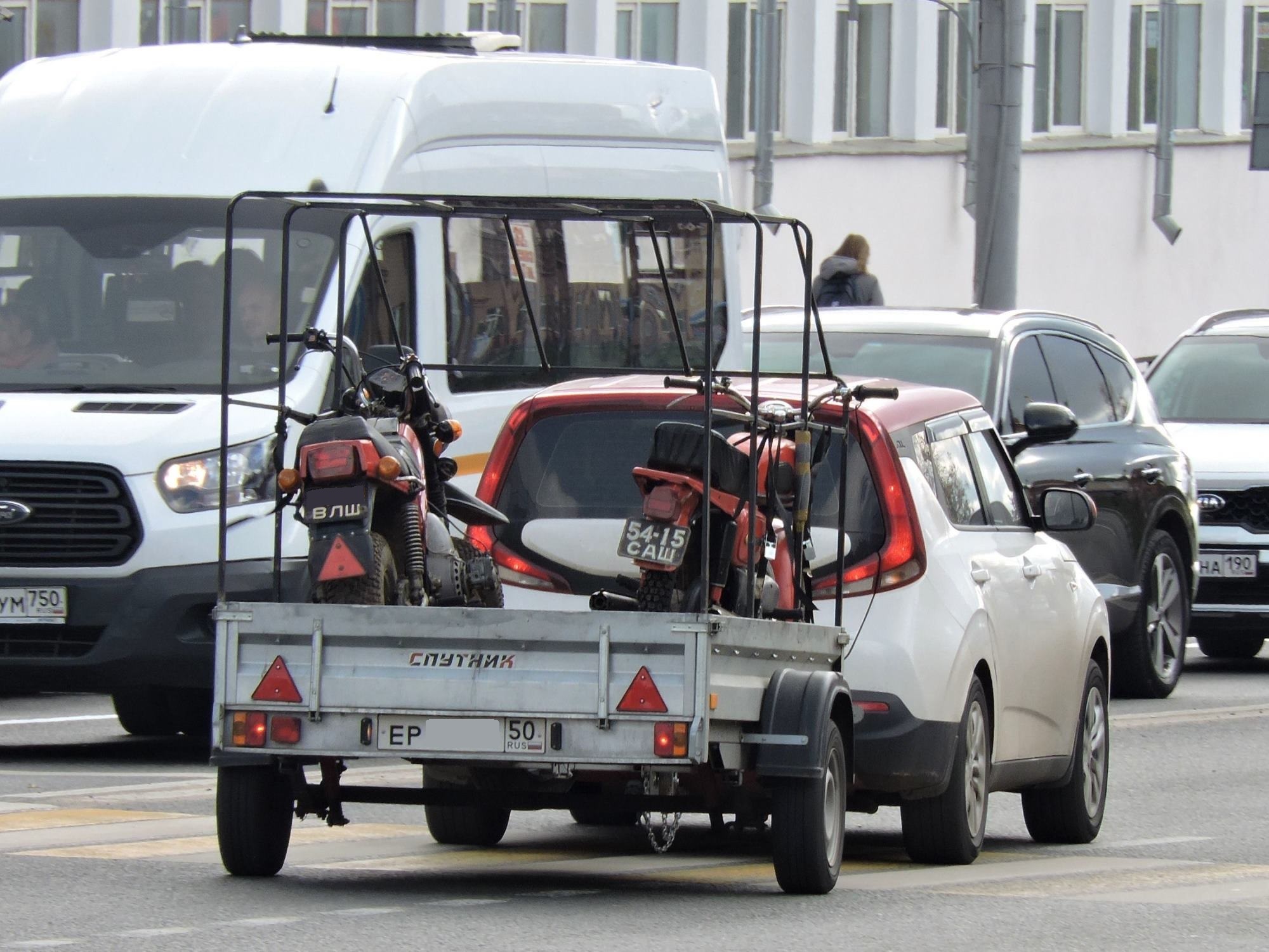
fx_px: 12098
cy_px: 476
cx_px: 634
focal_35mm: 330
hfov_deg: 6.0
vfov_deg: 4.5
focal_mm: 59.1
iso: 100
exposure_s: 1/160
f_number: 5.5
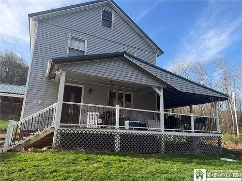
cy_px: 90
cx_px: 121
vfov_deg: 56.8
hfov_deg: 71.6
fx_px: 168
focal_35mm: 24
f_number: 1.78
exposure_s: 1/1314
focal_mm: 6.76
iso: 80
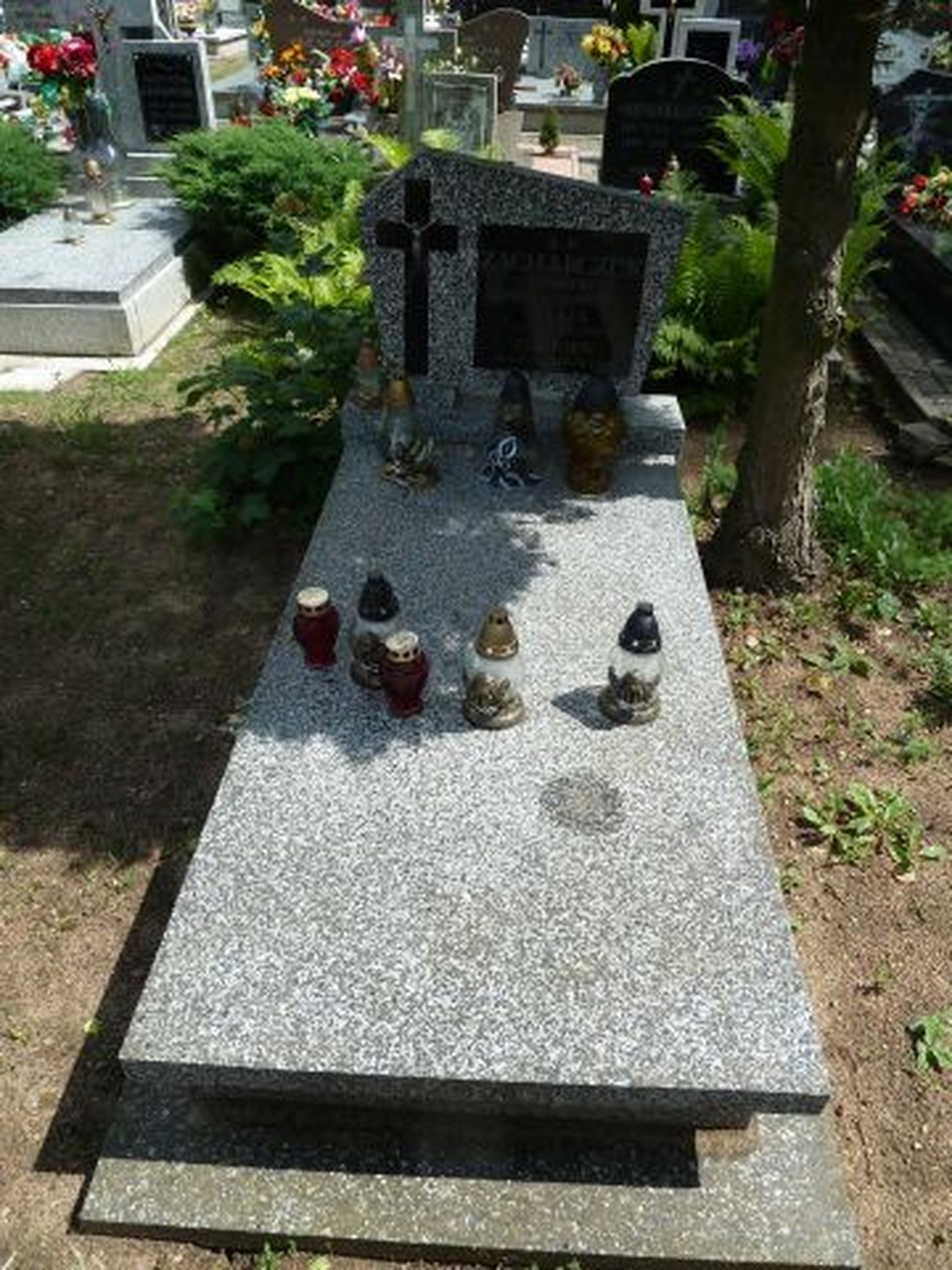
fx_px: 917
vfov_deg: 69.4
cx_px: 476
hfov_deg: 54.9
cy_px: 635
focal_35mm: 25
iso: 80
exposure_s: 1/400
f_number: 4
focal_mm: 4.1
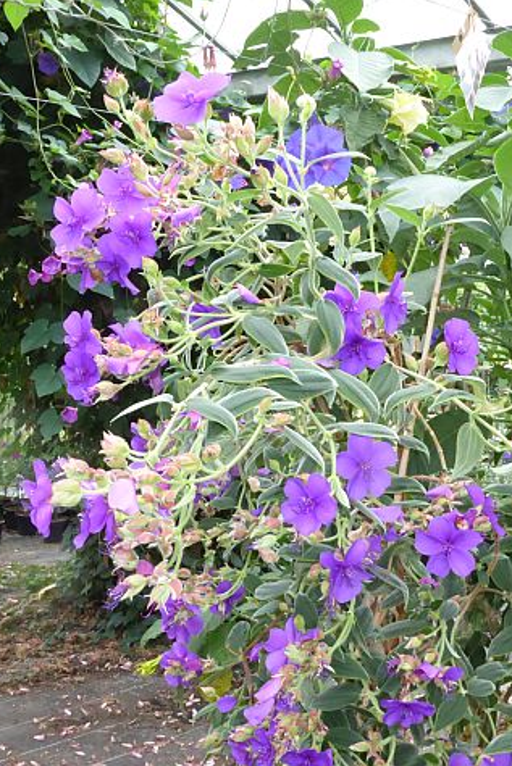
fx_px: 1044
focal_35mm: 49
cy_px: 381
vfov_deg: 40.3
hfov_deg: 27.5
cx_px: 310
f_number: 8
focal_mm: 6.3
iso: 800
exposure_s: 1/60
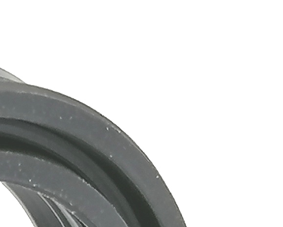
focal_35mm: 277
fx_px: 2319
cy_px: 431
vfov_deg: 5.5
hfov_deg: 6.8
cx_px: -188
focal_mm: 5.3
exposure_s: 1/103
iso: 50
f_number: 1.8
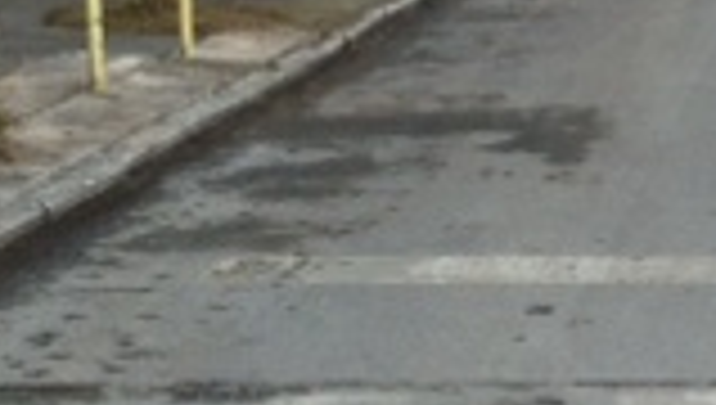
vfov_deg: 7.9
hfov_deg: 13.9
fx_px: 2909
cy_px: -126
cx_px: 684
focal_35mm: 153
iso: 80
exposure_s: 1/411
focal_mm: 3.85
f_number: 2.8
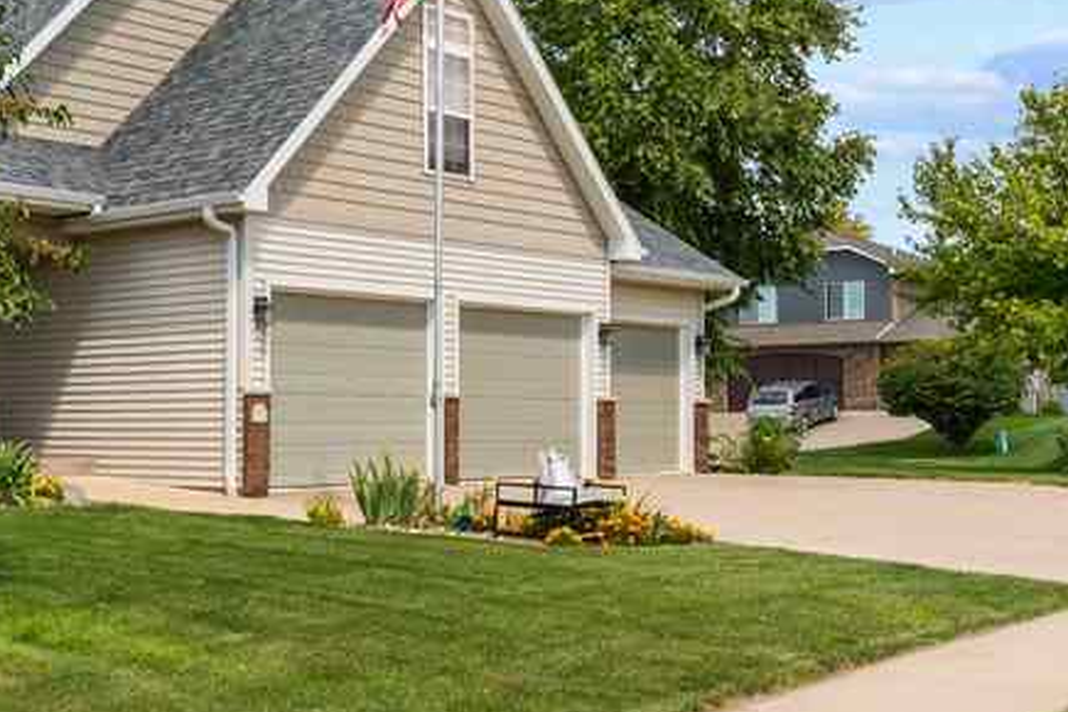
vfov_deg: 26.5
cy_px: 149
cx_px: 287
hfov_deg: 38.7
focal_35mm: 50
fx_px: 1483
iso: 400
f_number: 9
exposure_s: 1/400
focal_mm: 17
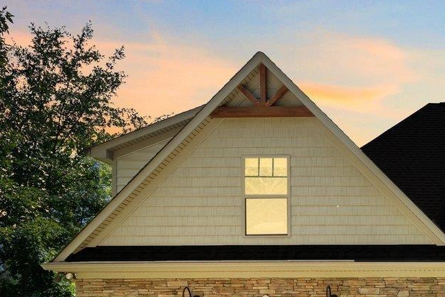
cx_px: 480
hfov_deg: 33.2
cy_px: 325
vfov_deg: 23.9
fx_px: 655
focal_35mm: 53
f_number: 9
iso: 200
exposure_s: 1/125
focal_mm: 16
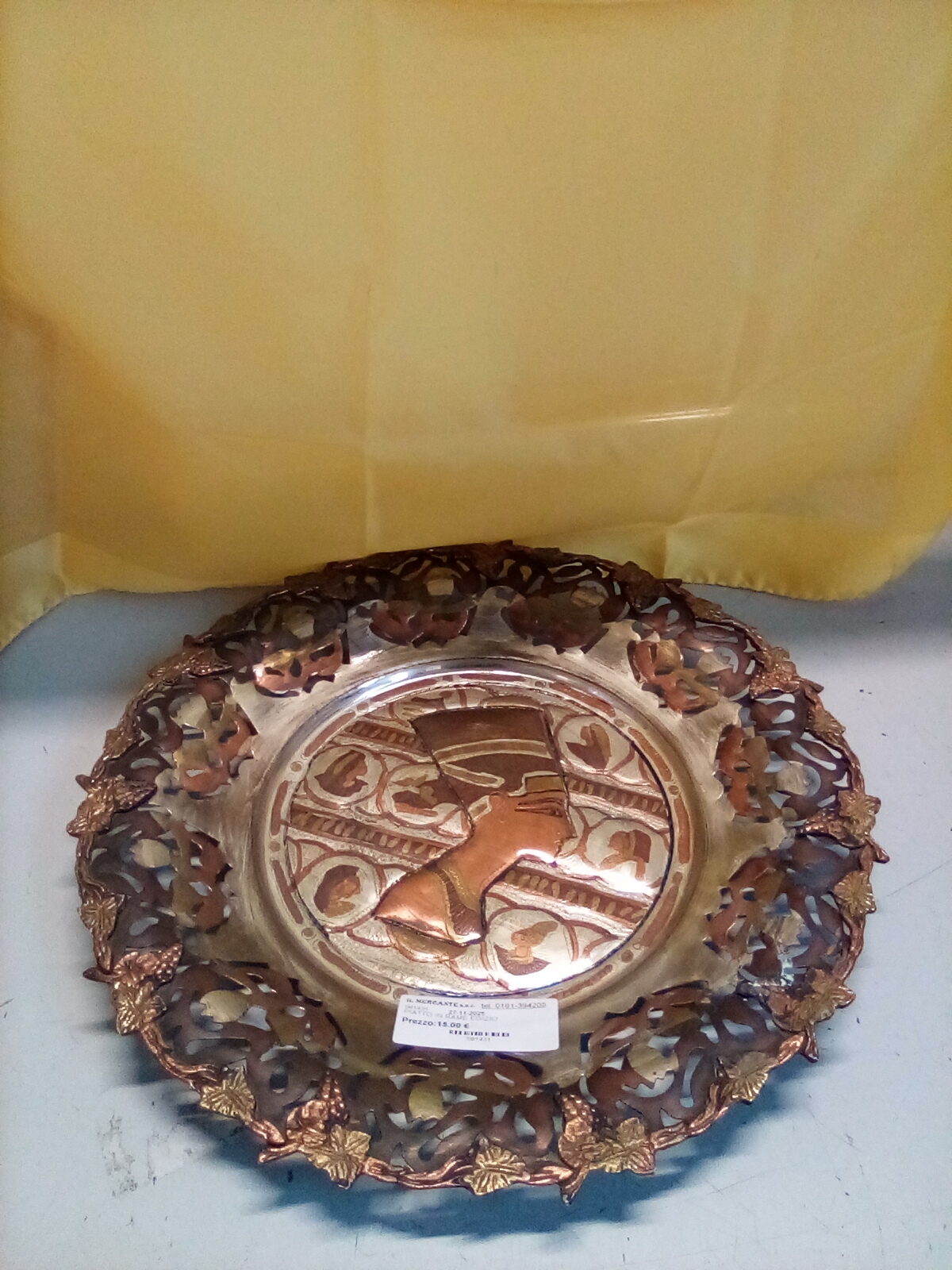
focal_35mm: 28
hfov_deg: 49.7
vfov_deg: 63.4
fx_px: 1027
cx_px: 476
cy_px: 635
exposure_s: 1/25
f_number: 2.2
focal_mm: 2.27
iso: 149
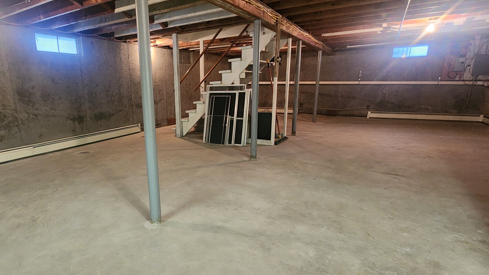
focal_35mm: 19
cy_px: 148
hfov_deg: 88.6
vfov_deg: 58.3
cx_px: 200
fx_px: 246
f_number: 2.2
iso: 500
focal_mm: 2.2
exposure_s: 1/30
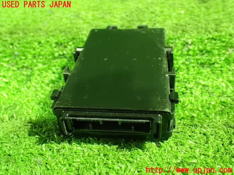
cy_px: 88
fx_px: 243
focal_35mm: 36
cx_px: 117
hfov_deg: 51.4
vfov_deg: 39.7
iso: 1600
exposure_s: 1/15
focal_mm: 6.37
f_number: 2.5
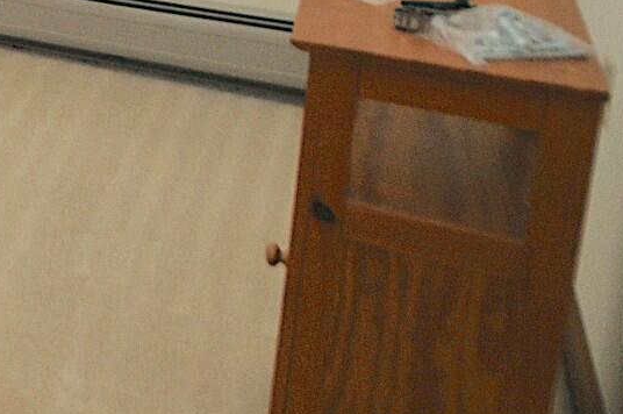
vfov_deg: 19.3
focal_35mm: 60
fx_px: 1037
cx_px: -497
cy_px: -235
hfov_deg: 21.6
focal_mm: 10
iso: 400
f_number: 3.5
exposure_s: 1/160
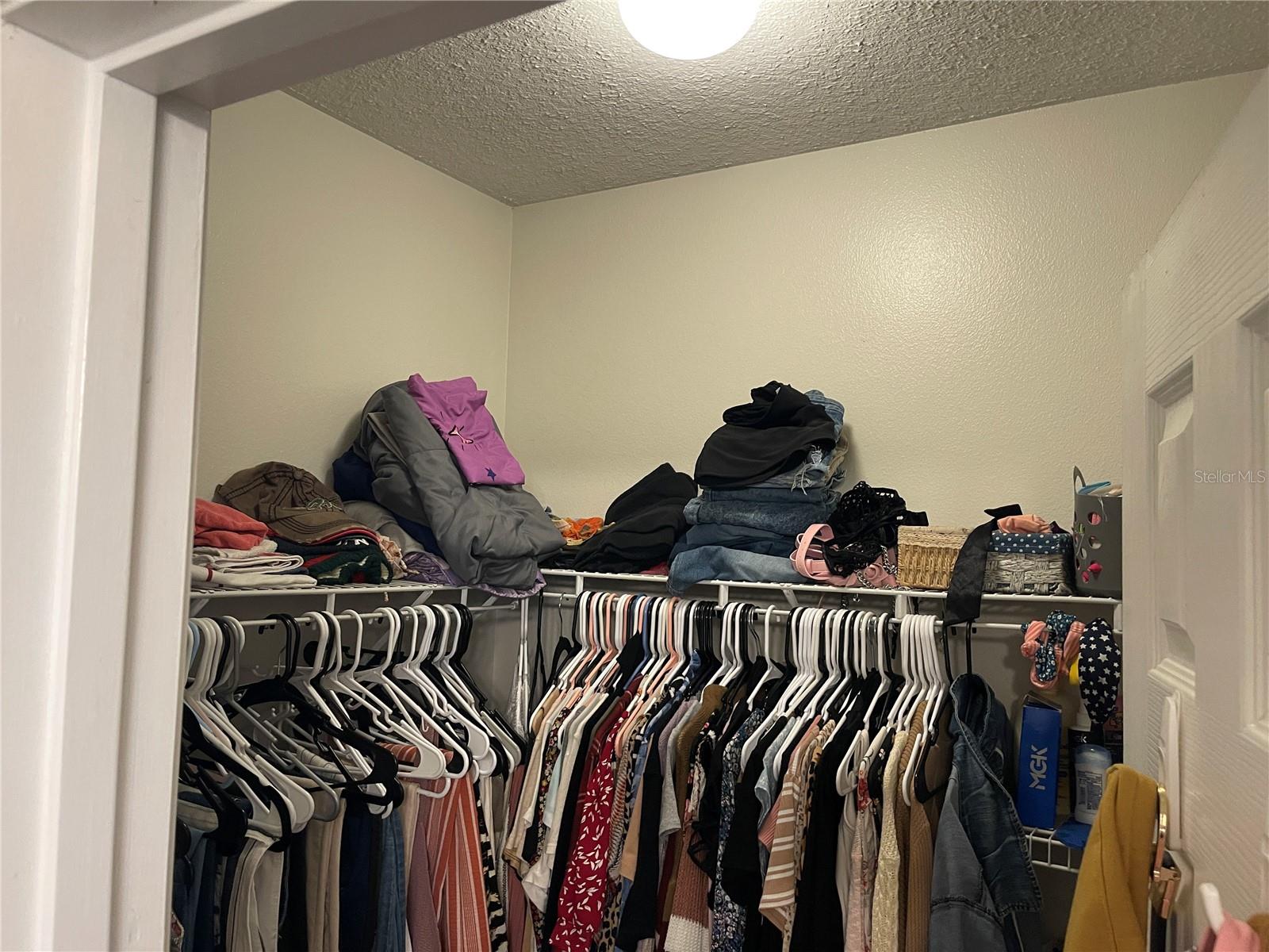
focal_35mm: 25
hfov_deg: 69.4
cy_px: 476
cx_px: 634
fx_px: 916
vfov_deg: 54.9
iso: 160
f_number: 1.6
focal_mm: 5.1
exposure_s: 1/60
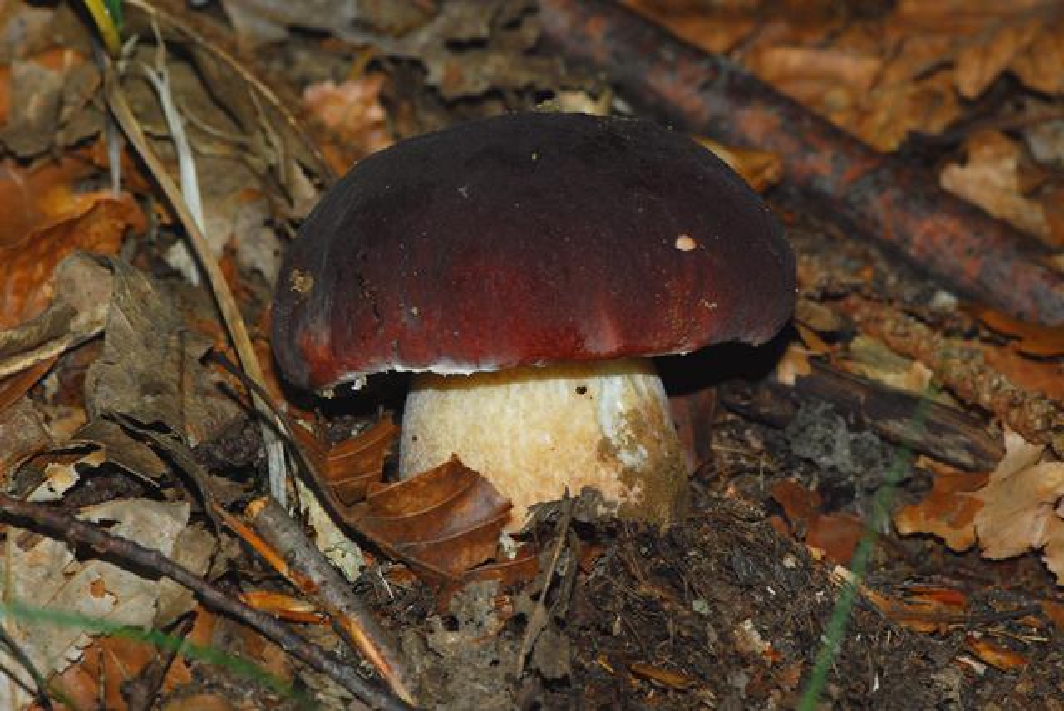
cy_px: 356
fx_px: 4659
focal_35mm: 158
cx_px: 532
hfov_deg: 13.0
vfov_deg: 8.7
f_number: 14
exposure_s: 1/125
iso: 800
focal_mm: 105
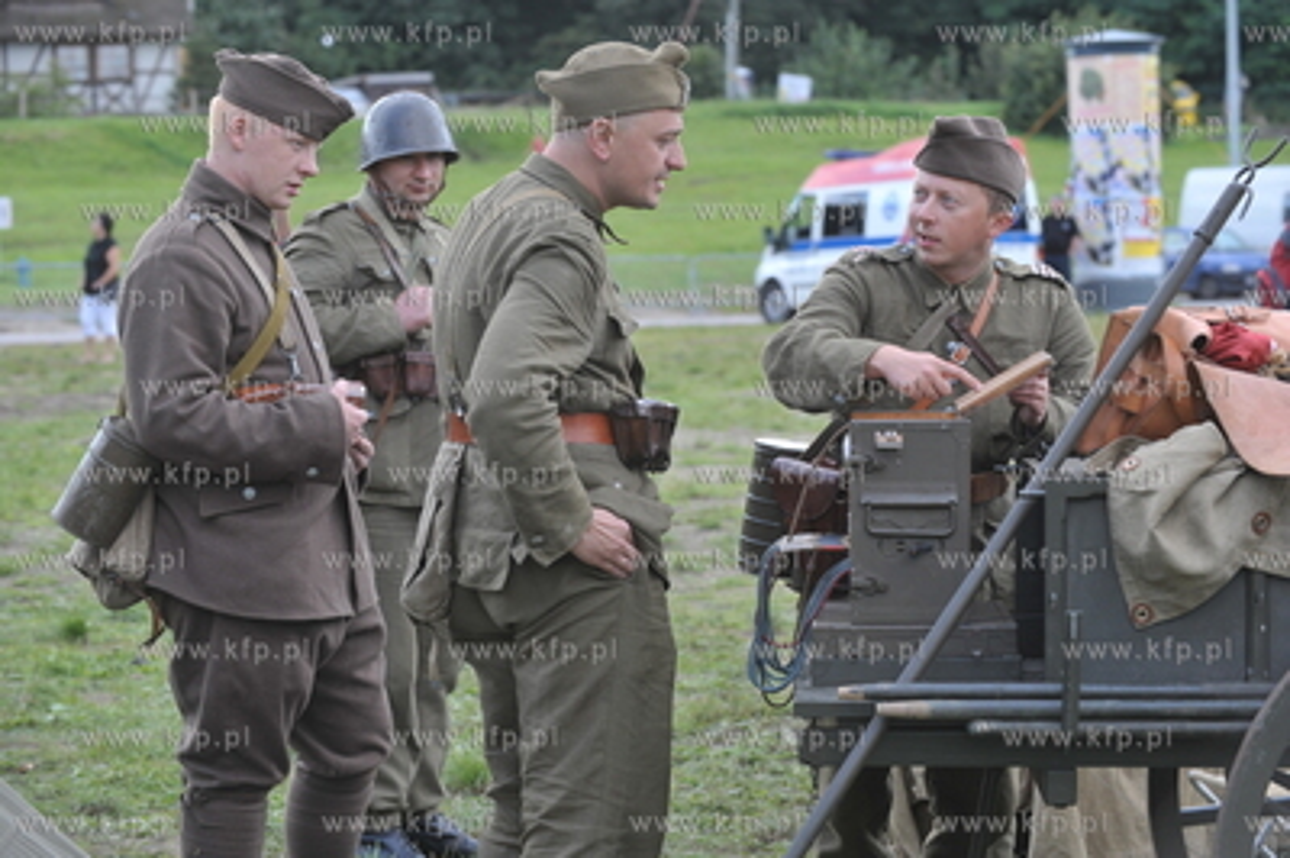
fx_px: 3652
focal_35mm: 102
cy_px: 429
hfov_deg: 20.0
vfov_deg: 13.4
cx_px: 645
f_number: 6.3
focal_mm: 102
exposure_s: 1/200
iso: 400
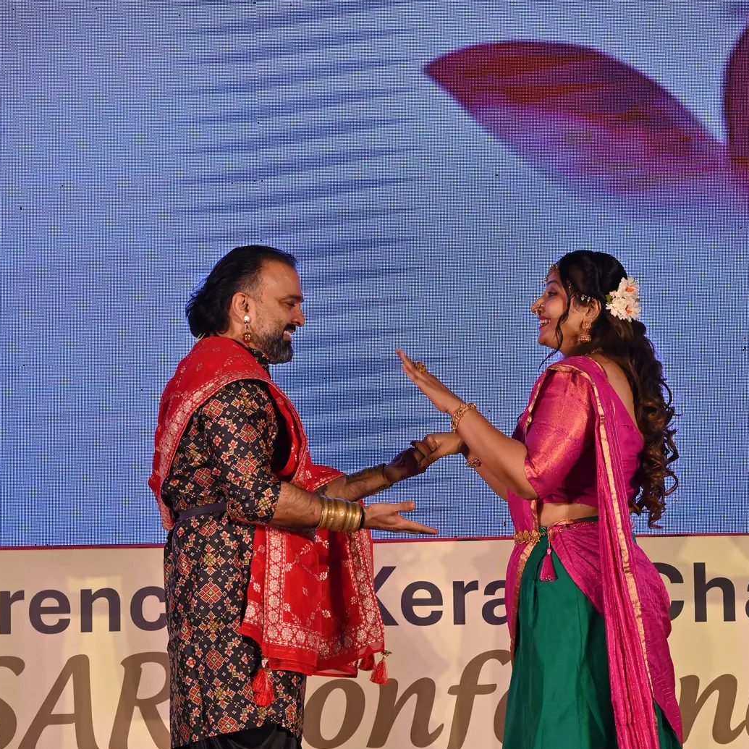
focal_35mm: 134
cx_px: 441
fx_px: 3280
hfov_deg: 13.0
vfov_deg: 13.0
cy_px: 492
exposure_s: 1/250
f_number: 5.6
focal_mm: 85
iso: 1250
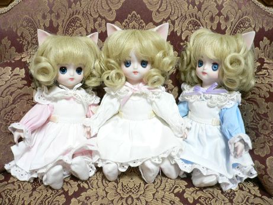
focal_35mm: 35
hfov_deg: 52.6
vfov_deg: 40.7
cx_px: 136
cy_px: 102
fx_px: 276
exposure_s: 1/8
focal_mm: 5.8
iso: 200
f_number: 2.8
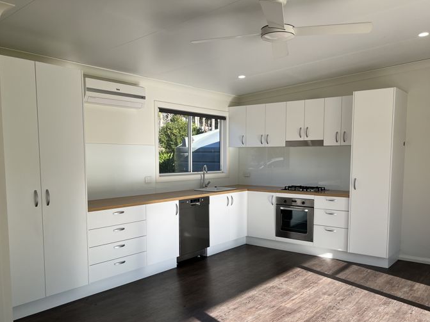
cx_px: 225
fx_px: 385
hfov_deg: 58.3
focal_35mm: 31
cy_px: 191
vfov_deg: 45.2
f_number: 1.6
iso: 50
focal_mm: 5.1
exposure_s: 1/625
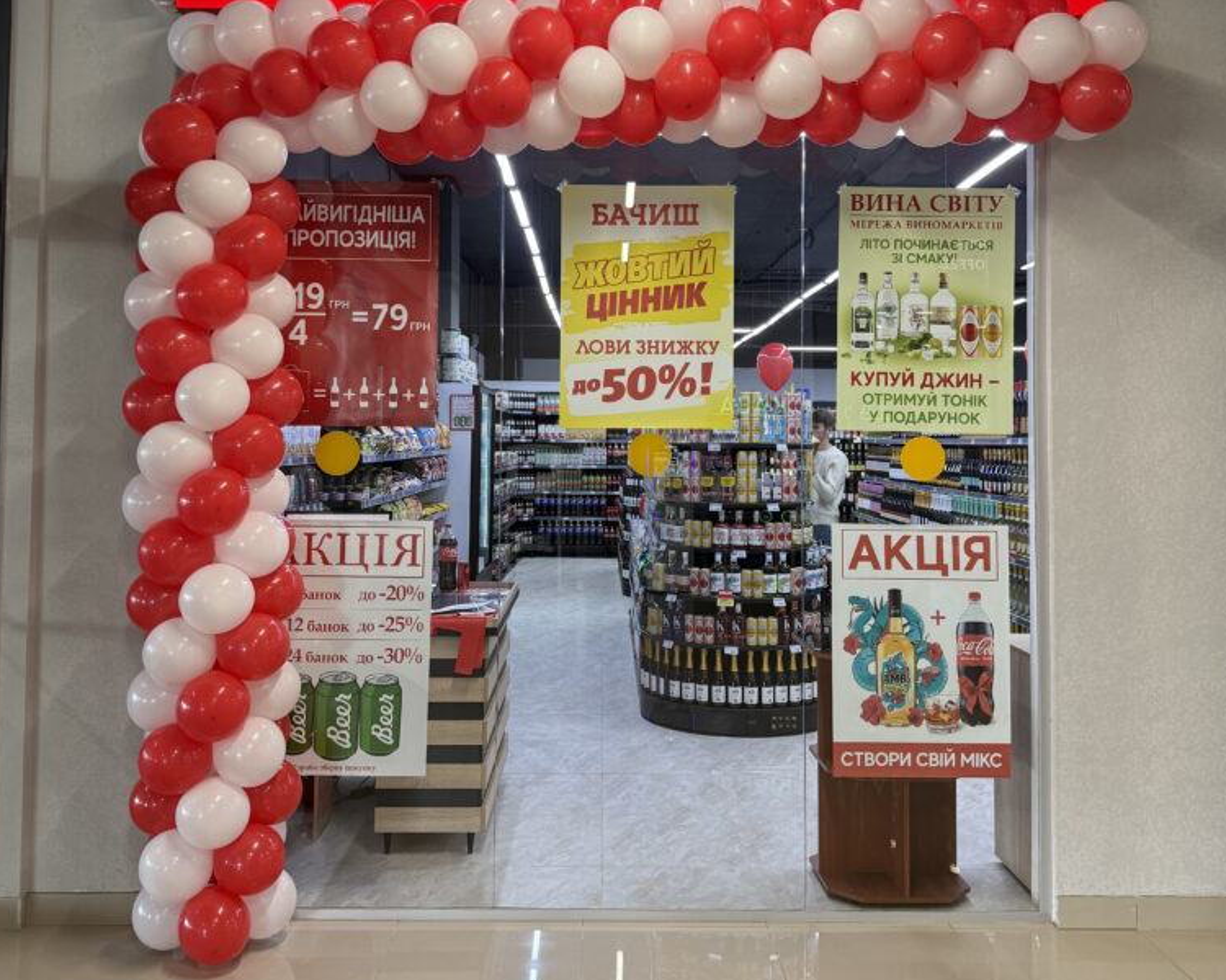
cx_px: 610
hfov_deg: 55.7
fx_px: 1161
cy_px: 390
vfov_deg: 45.5
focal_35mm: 32
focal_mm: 6.76
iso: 200
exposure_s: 1/122
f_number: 1.78
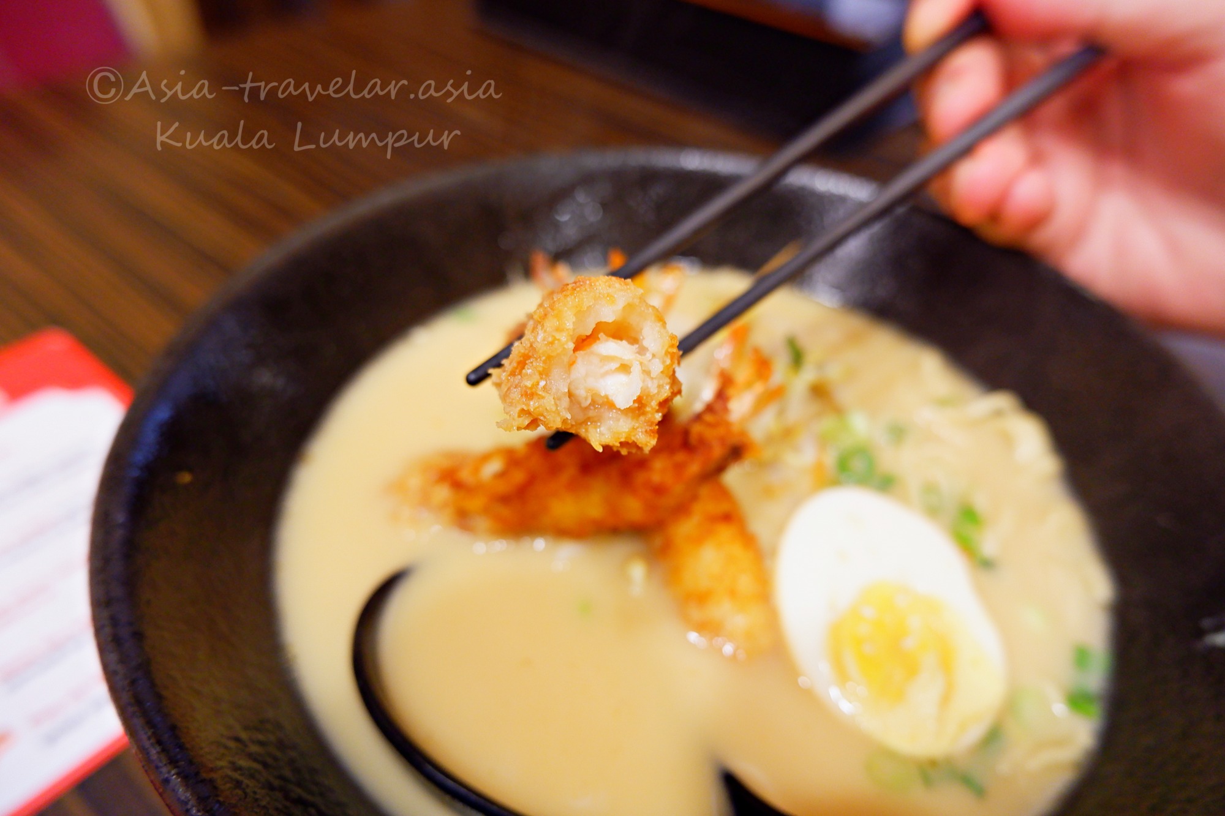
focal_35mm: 23
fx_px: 783
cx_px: 612
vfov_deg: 55.1
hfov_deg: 76.1
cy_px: 408
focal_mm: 15
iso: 1000
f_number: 3.5
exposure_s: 1/34
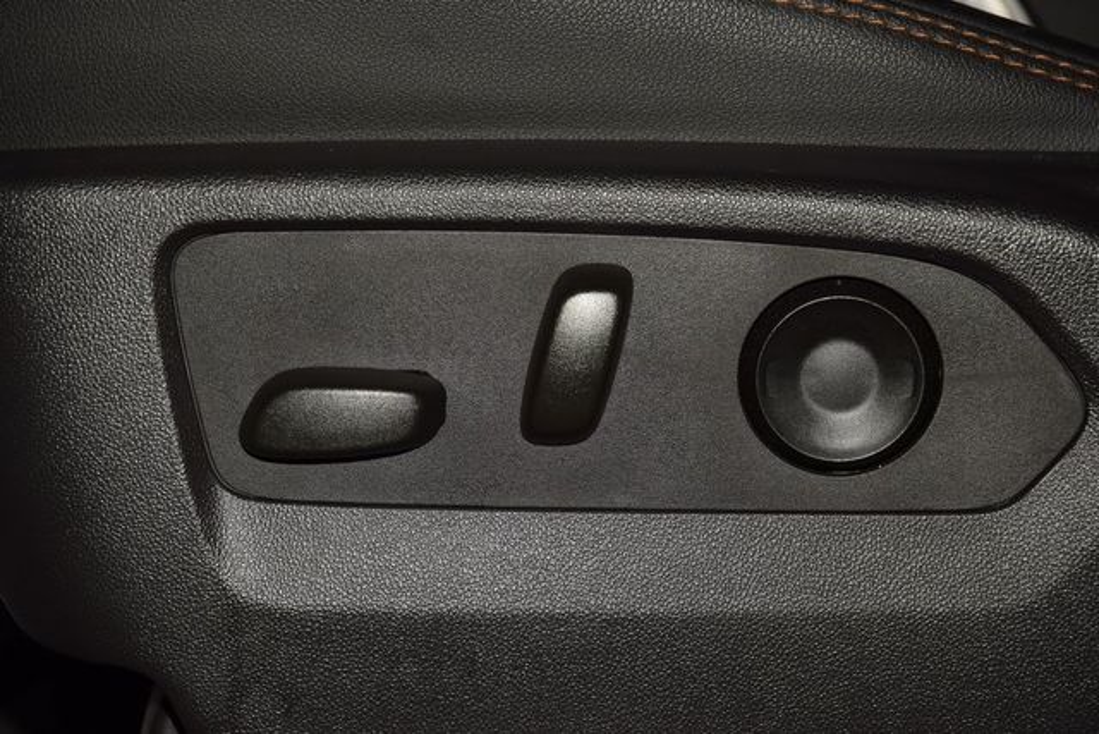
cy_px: 367
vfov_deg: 13.0
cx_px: 550
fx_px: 3206
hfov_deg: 19.5
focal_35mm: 105
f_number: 8
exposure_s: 1/125
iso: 100
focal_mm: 70
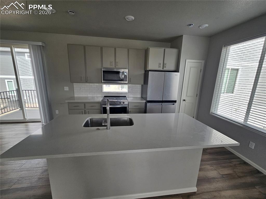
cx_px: 133
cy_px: 100
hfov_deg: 106.2
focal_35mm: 13
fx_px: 100
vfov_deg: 89.9
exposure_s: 1/359
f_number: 2.2
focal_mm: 2.2
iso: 80
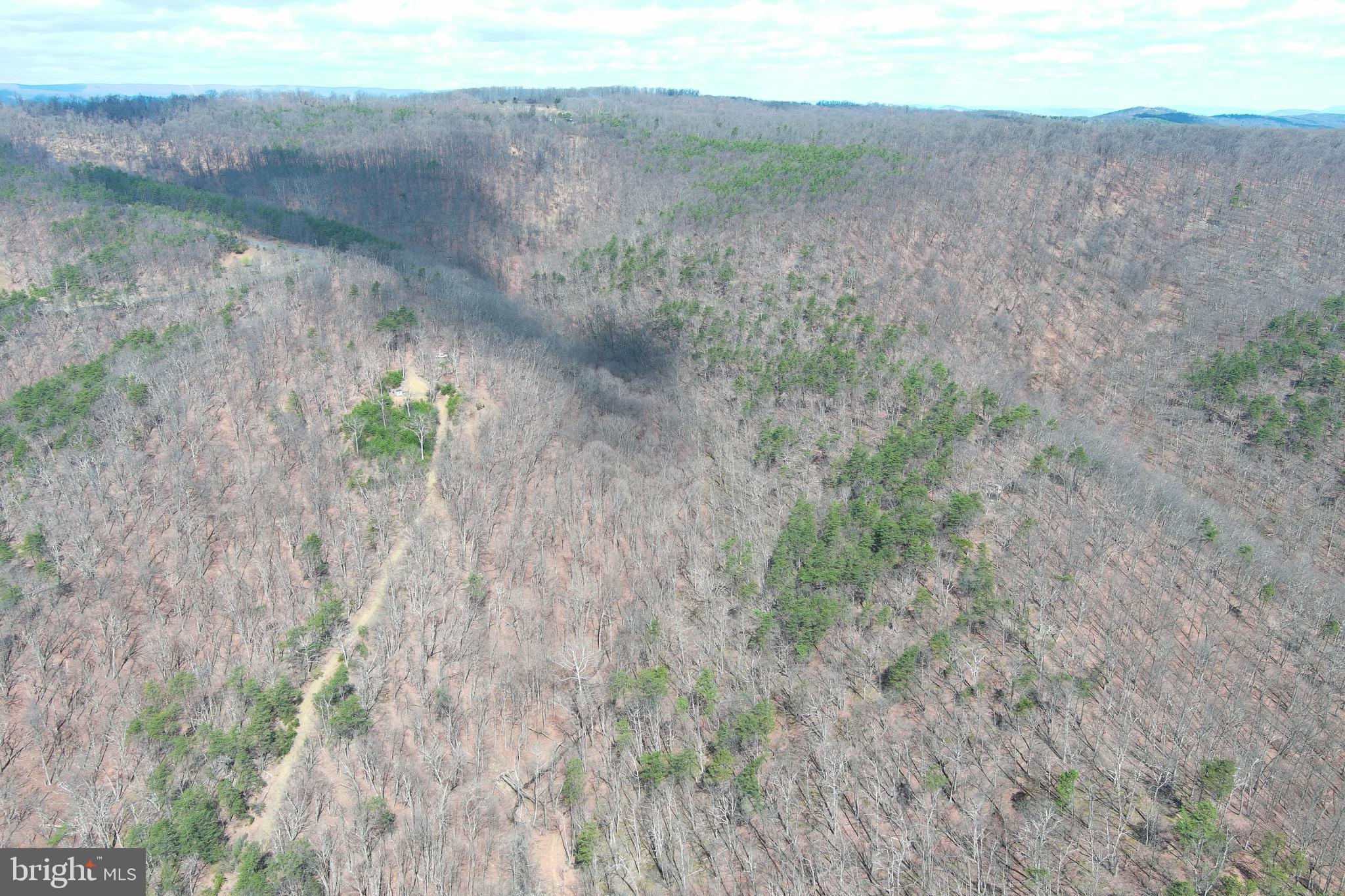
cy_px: 448
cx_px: 672
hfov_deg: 63.7
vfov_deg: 45.0
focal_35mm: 29
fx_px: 1083
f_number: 2.8
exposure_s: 1/571
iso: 100
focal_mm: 10.57
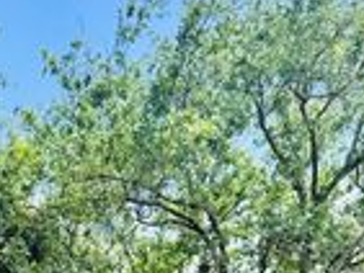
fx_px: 895
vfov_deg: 15.6
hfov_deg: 22.3
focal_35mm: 85
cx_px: 15
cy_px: 442
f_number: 1.78
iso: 80
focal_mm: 6.76
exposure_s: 1/2710
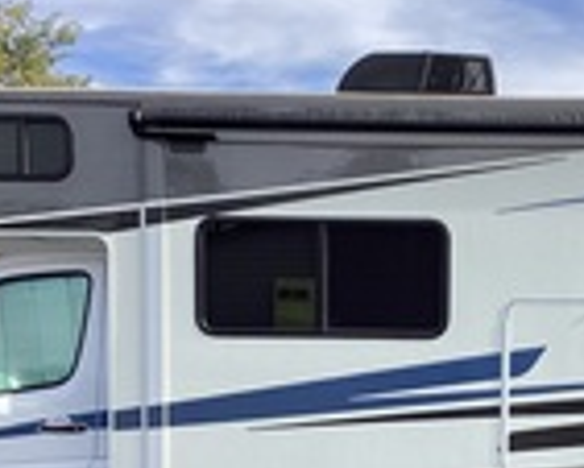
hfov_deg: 25.2
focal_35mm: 75
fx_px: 1297
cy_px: 454
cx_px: 414
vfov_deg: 19.9
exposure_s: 1/734
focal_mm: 3.3
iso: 25
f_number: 2.4
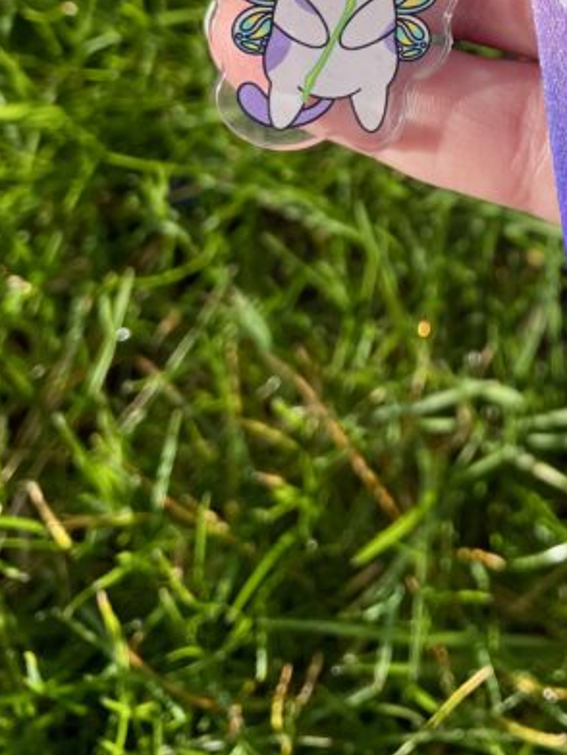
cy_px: 19
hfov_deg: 26.9
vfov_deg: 33.4
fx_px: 1157
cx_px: 474
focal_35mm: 53
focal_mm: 4.2
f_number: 1.6
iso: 32
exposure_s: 1/2398
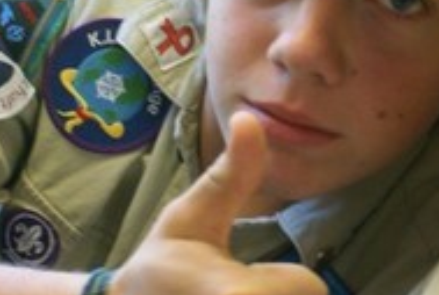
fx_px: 1858
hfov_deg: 13.3
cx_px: 439
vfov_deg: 9.1
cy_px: 91
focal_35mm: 152
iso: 400
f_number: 5
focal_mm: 30
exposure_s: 1/50
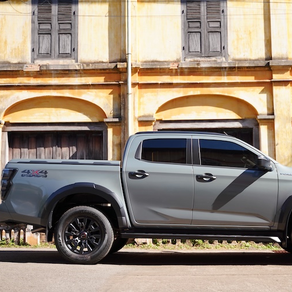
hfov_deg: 31.4
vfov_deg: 31.6
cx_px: 189
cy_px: 138
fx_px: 515
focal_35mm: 54
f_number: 2.8
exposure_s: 1/1000
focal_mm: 40
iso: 125
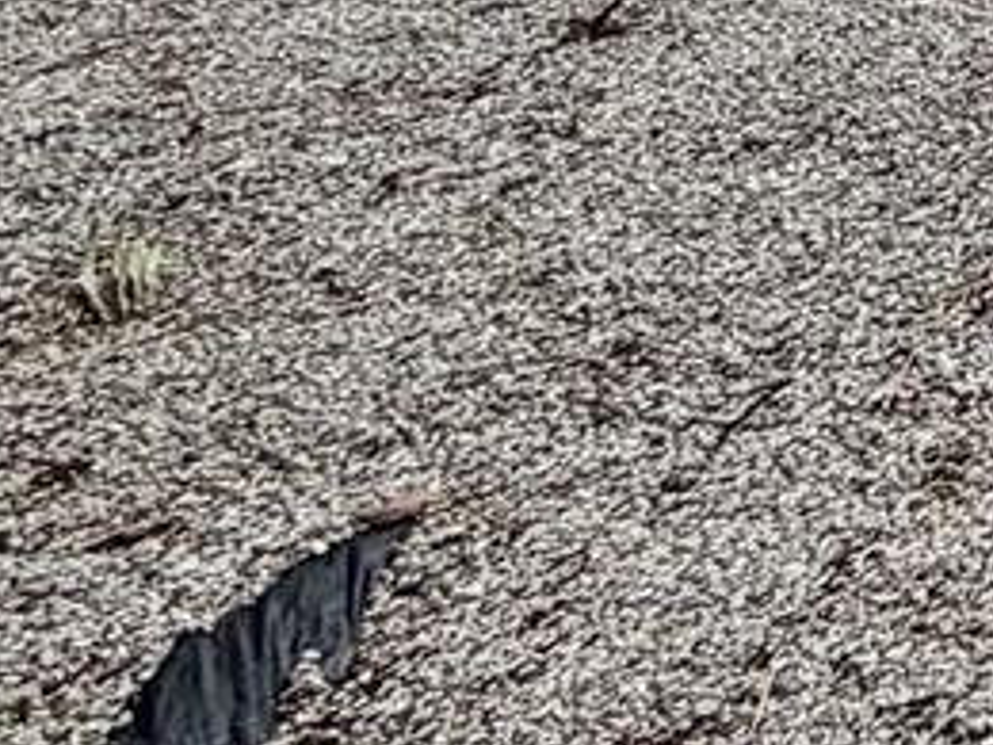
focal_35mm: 86
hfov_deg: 12.6
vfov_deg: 12.3
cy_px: -1207
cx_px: 2769
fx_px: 2467
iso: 40
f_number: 2.2
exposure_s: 1/518
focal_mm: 2.22
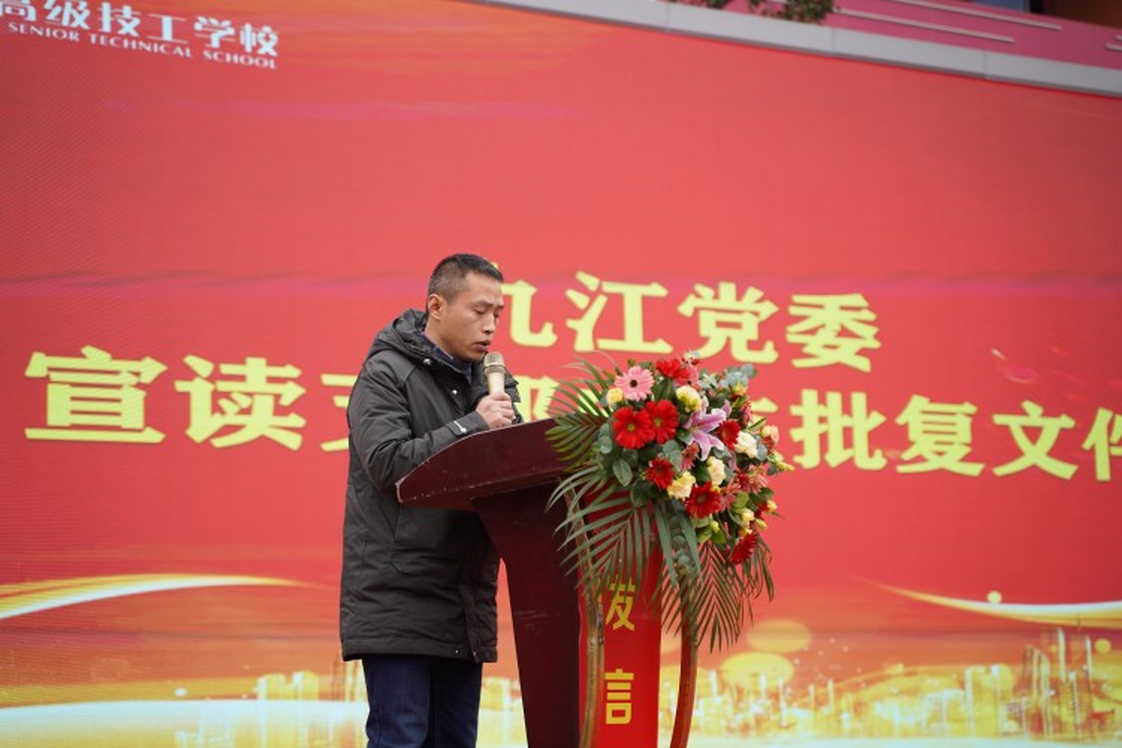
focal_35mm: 75
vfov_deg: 18.2
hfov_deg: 27.0
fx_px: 2337
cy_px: 374
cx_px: 561
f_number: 2.8
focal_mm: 75
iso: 320
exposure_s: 1/1250
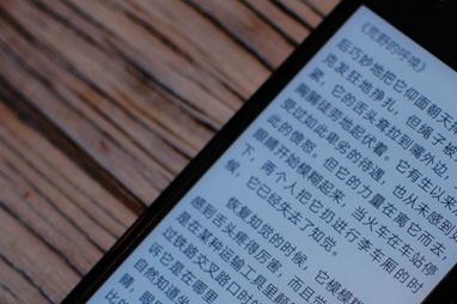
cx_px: 306
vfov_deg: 12.3
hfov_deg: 18.5
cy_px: 266
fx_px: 1396
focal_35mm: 110
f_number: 1.8
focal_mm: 35
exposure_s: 1/30
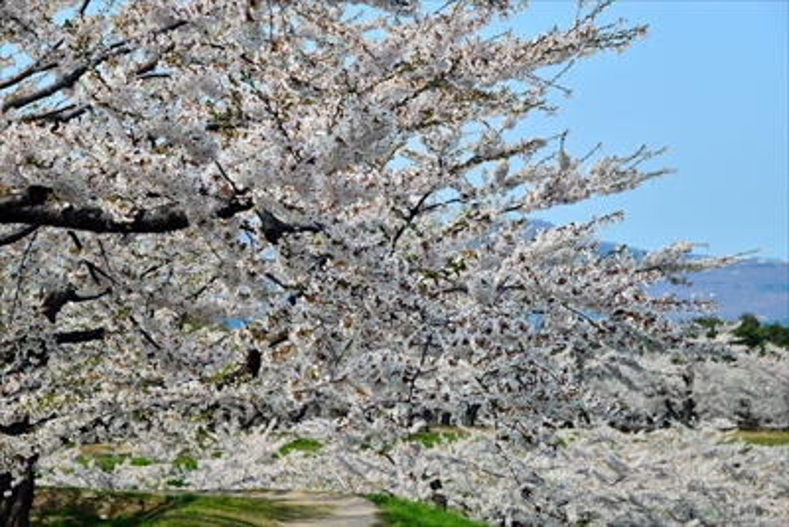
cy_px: 264
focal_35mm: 120
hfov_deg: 17.1
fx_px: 2631
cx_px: 394
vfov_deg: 11.4
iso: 200
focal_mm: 120
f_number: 10
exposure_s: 1/400
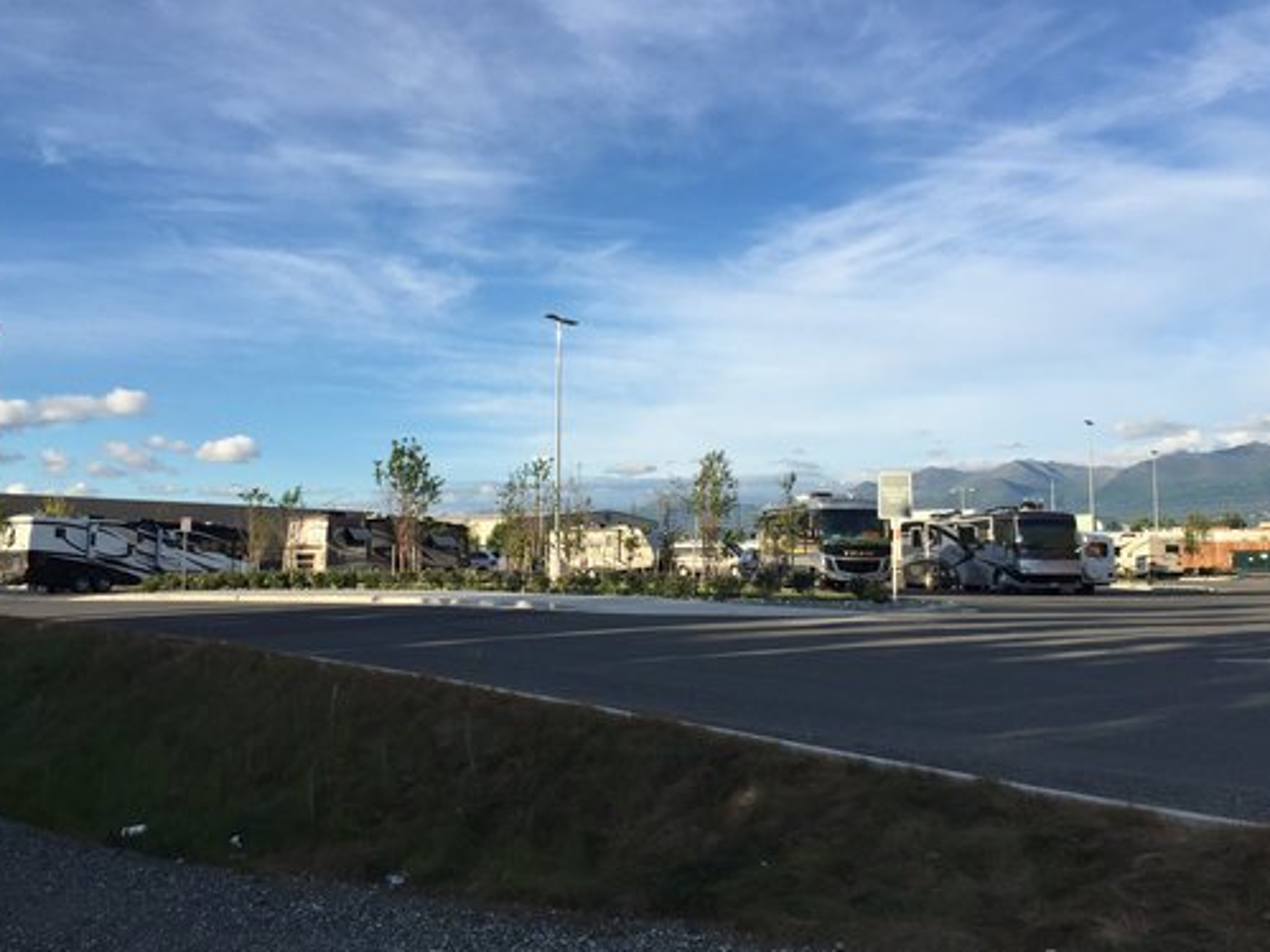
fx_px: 1137
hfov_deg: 58.3
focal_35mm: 31
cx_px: 602
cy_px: 461
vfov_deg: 45.4
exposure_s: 1/1412
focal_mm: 4.15
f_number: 2.2
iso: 32
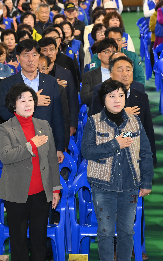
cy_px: 123
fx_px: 1208
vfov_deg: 12.3
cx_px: 29
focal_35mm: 170
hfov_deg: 7.7
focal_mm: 105
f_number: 6.3
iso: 4000
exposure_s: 1/250
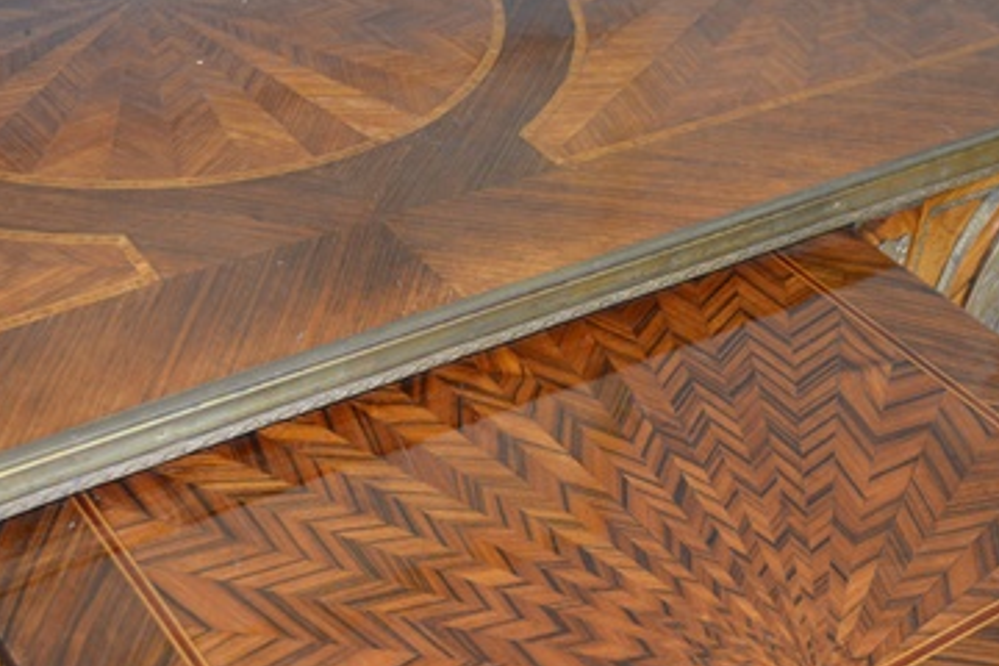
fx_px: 1526
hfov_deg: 36.1
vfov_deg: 24.2
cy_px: 533
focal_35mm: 55
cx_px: 597
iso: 1000
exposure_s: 1/60
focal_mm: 22
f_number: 4
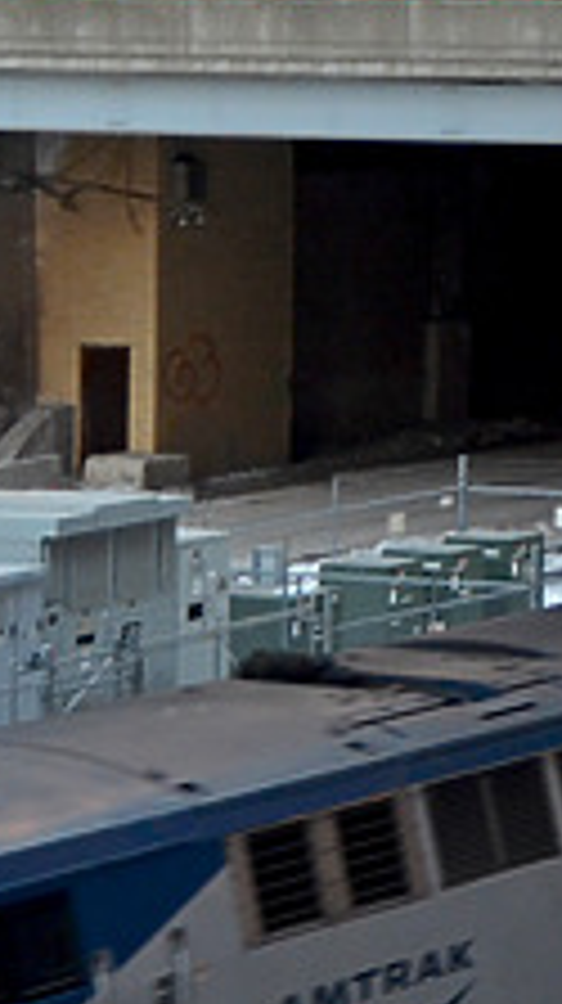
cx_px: -450
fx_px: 5047
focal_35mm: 190
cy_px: 500
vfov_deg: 11.3
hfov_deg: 6.2
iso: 800
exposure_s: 1/40
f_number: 4.2
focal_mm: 30
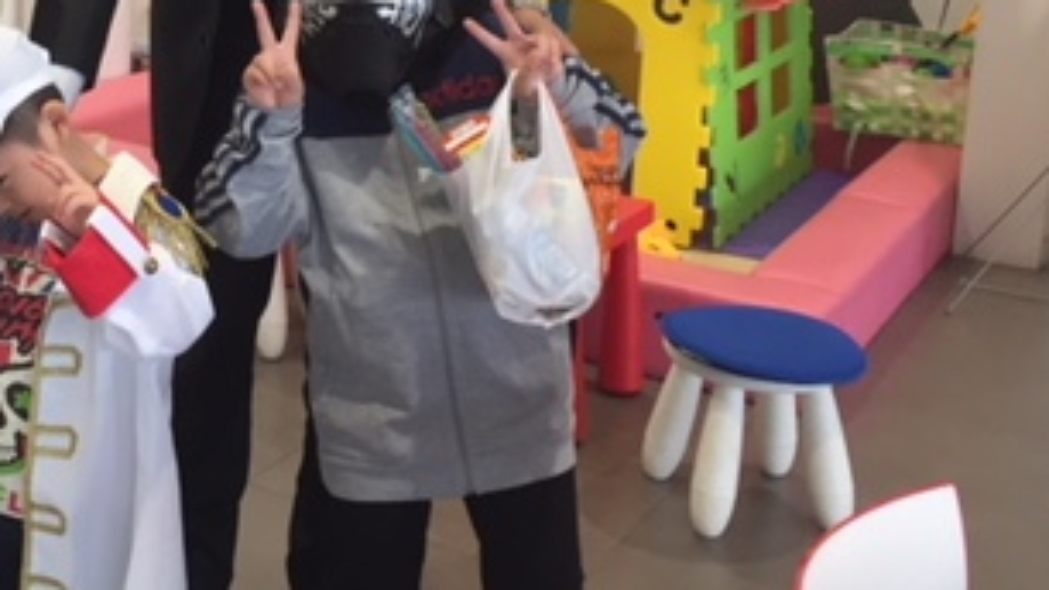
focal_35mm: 66
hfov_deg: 31.0
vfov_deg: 17.8
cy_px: 14
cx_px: 195
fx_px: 1835
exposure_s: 1/30
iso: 32
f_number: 2.2
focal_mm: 4.15
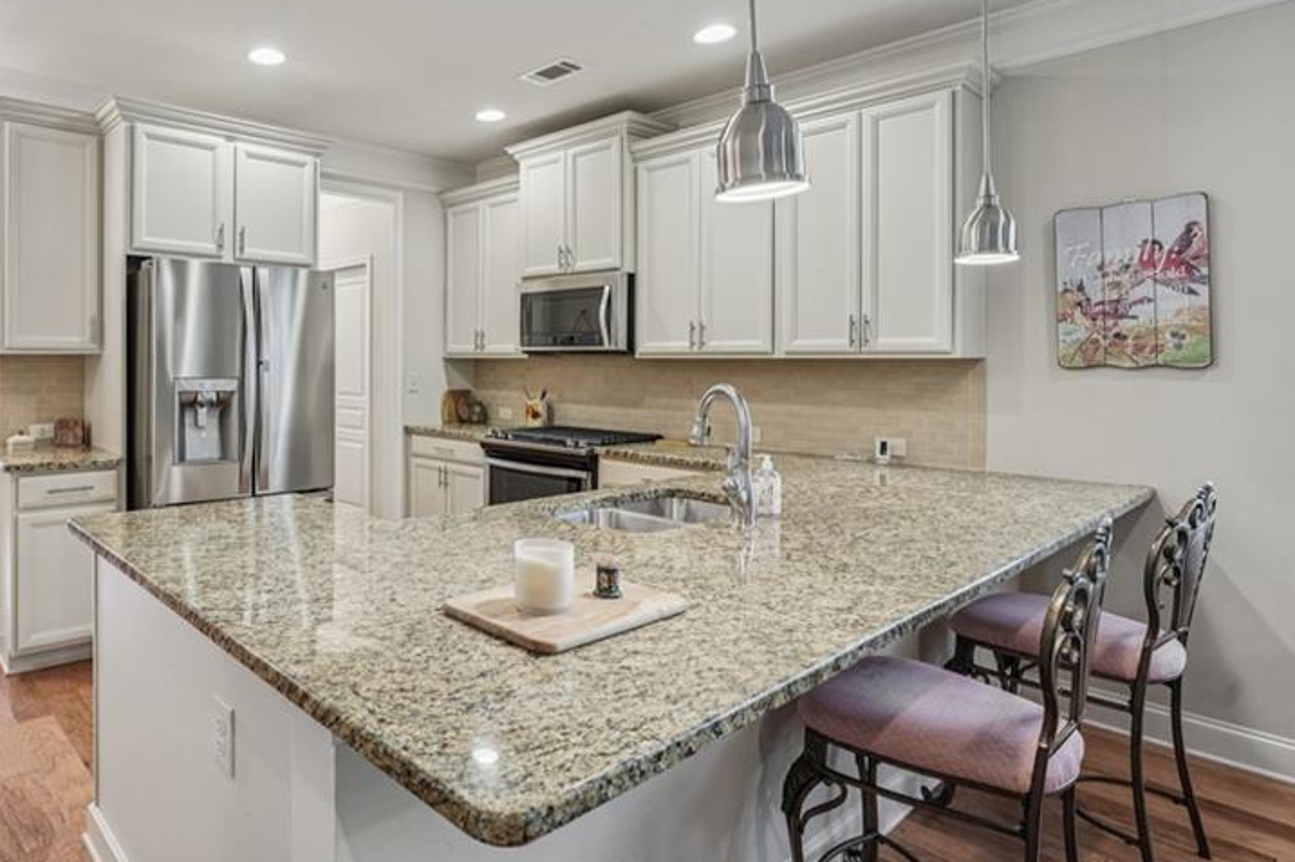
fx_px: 719
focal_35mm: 20
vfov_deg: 61.5
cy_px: 362
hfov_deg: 79.7
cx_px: 381
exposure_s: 1/8
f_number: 8
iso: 320
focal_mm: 14
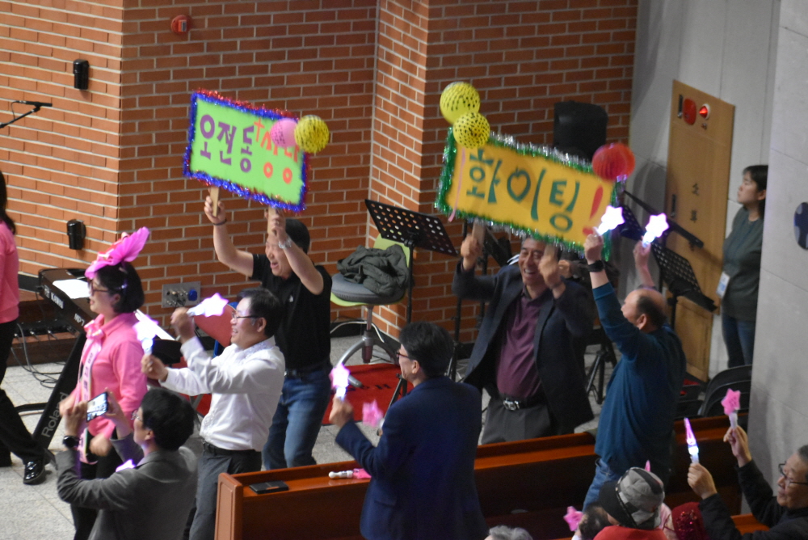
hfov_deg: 14.0
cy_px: 270
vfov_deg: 9.3
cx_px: 404
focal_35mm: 147
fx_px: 3301
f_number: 4.8
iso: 5600
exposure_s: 1/60
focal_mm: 98
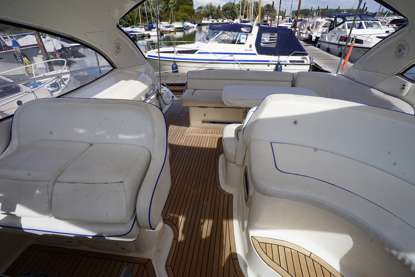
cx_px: 208
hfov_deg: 93.3
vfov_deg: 70.4
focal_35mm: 17
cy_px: 138
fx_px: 196
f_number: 11
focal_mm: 17
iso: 100
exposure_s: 1/160
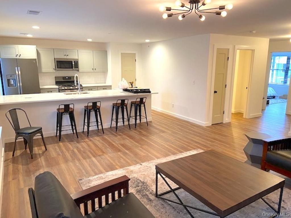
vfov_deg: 53.1
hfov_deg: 67.3
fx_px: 219
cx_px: 146
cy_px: 109
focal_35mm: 26
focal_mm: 4.25
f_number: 1.8
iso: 200
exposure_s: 1/60
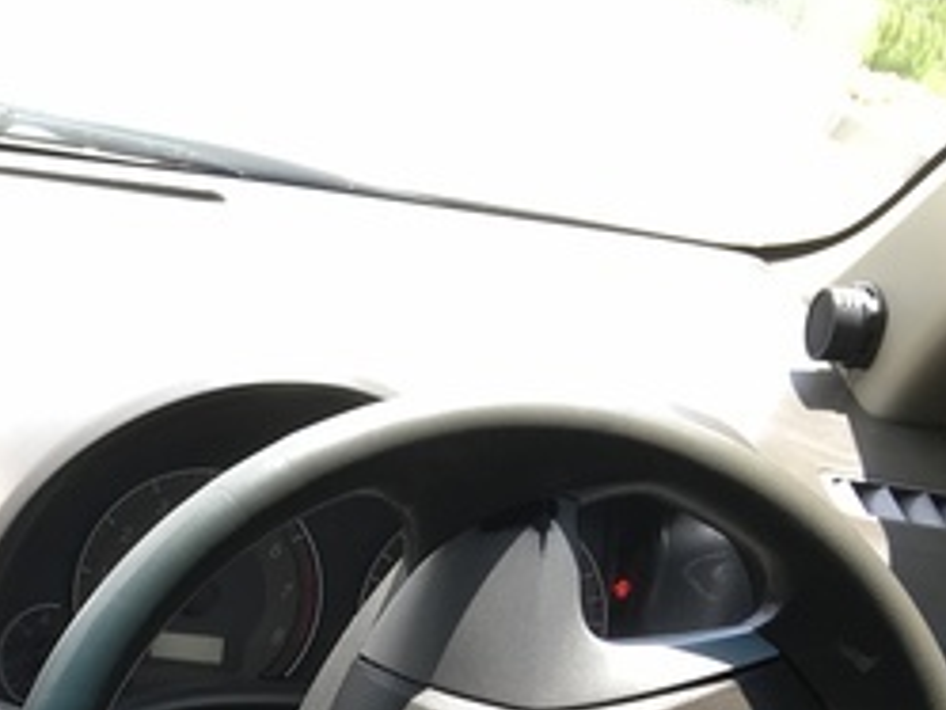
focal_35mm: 93
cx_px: -376
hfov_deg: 19.1
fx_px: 2543
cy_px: 1002
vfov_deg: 15.0
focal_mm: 4.15
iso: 25
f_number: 2.2
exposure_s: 1/163
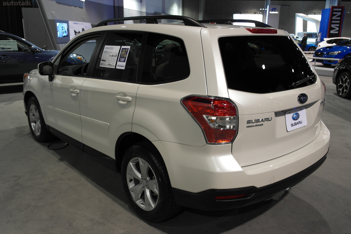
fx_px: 292
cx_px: 176
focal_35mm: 30
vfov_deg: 43.6
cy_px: 117
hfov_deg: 61.9
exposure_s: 1/25
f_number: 3.5
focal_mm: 20
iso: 400
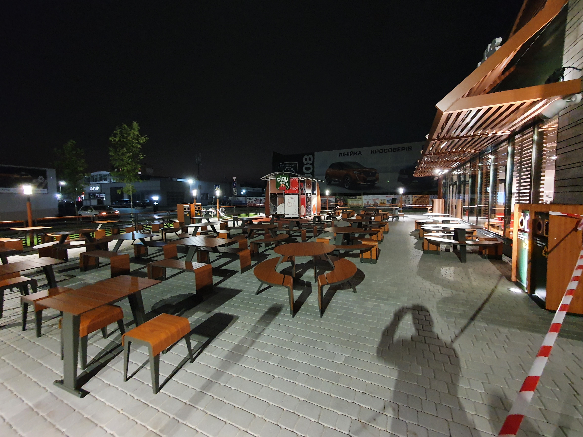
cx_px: 292
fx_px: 219
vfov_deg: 89.9
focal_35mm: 13
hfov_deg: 106.2
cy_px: 218
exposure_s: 1/11
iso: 640
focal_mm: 1.8
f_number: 2.2
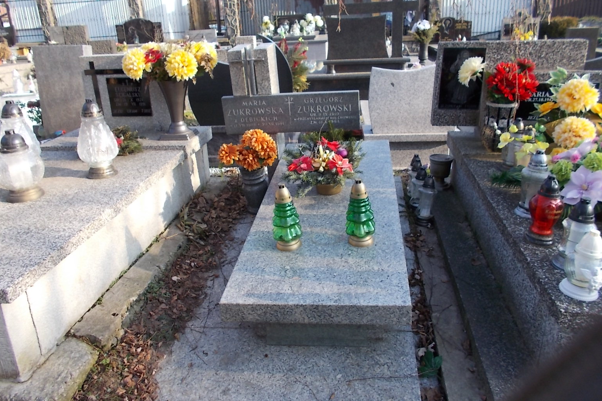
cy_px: 177
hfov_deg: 65.5
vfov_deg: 46.3
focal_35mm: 28
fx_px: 468
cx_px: 294
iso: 80
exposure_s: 1/200
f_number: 3.2
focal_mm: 4.6
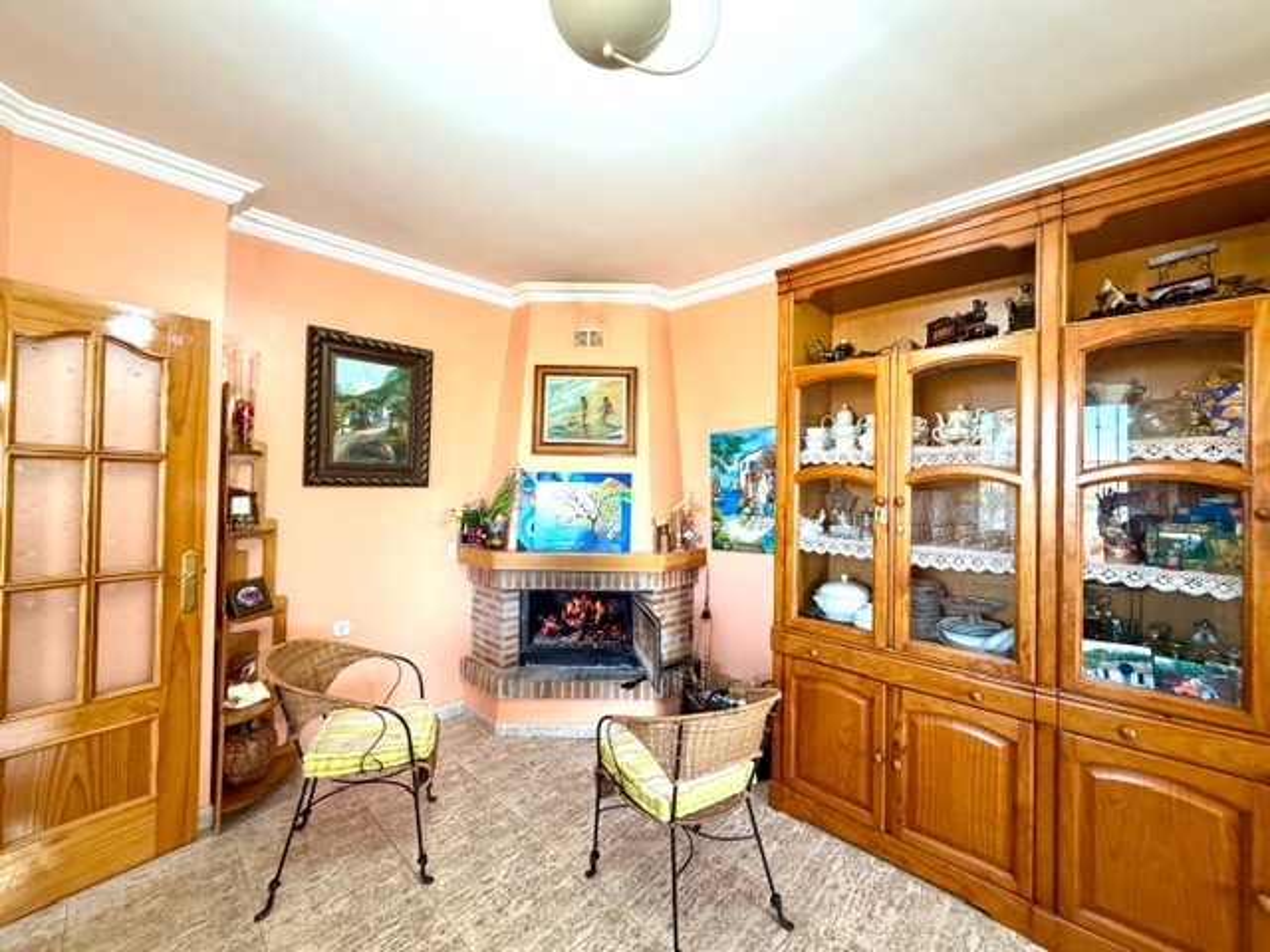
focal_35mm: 14
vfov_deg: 85.7
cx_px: 635
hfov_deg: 102.1
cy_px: 476
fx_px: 514
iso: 320
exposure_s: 1/50
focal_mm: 2.22
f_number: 2.2
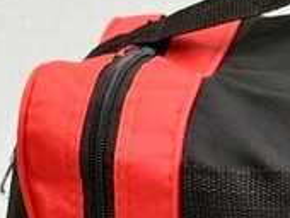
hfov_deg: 4.4
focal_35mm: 434
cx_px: 797
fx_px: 3641
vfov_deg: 3.4
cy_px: 186
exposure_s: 2
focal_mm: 40
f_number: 7.1
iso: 100
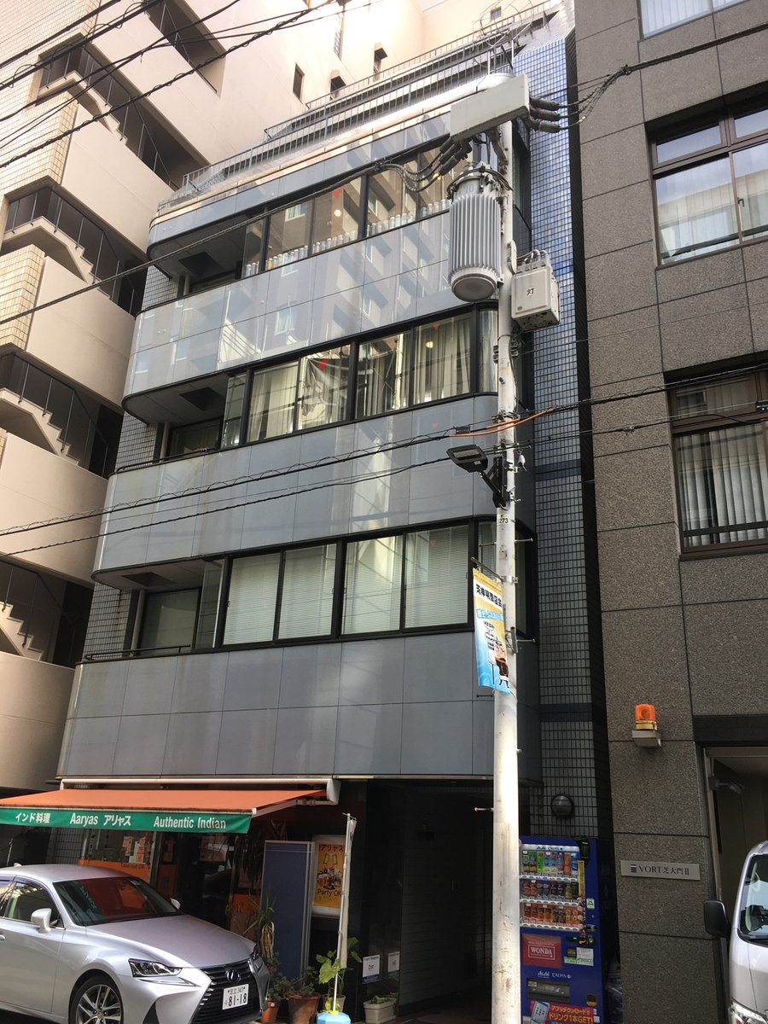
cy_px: 512
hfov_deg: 48.2
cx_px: 384
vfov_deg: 61.7
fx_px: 858
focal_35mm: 29
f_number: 2.2
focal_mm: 4.15
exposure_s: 1/120
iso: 25
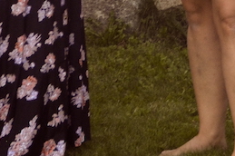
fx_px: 1812
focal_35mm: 278
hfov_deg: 7.4
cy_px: -86
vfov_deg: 4.9
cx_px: 130
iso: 800
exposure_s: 1/40
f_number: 4.2
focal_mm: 32
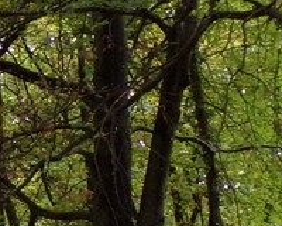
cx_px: -133
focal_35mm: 266
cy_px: 252
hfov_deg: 7.2
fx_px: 2220
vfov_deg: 5.8
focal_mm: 7.6
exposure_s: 1/34
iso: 200
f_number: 3.4
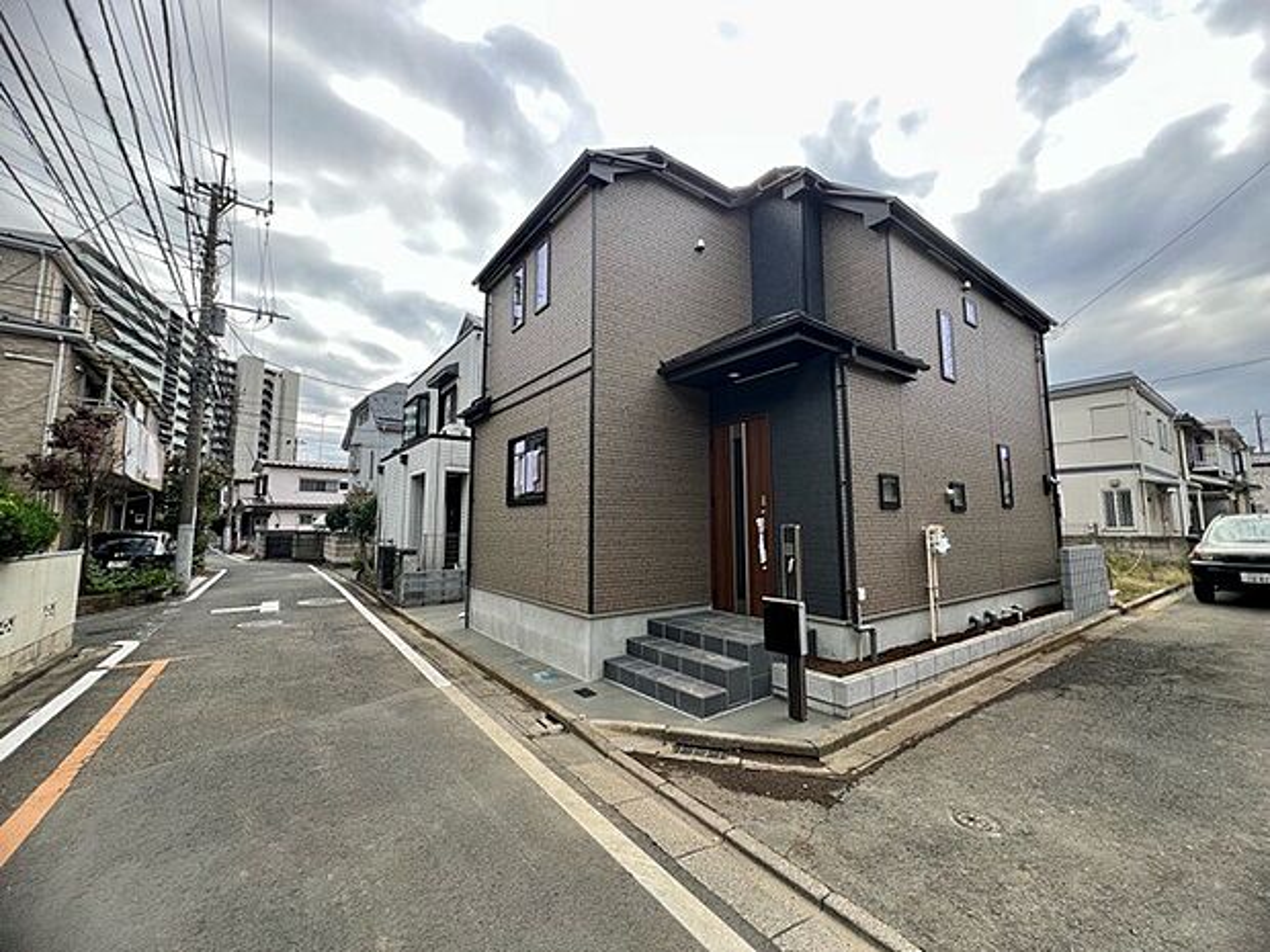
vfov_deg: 89.9
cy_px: 476
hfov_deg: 106.2
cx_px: 635
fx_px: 477
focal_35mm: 13
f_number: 1.8
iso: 32
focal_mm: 1.57
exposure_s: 1/295
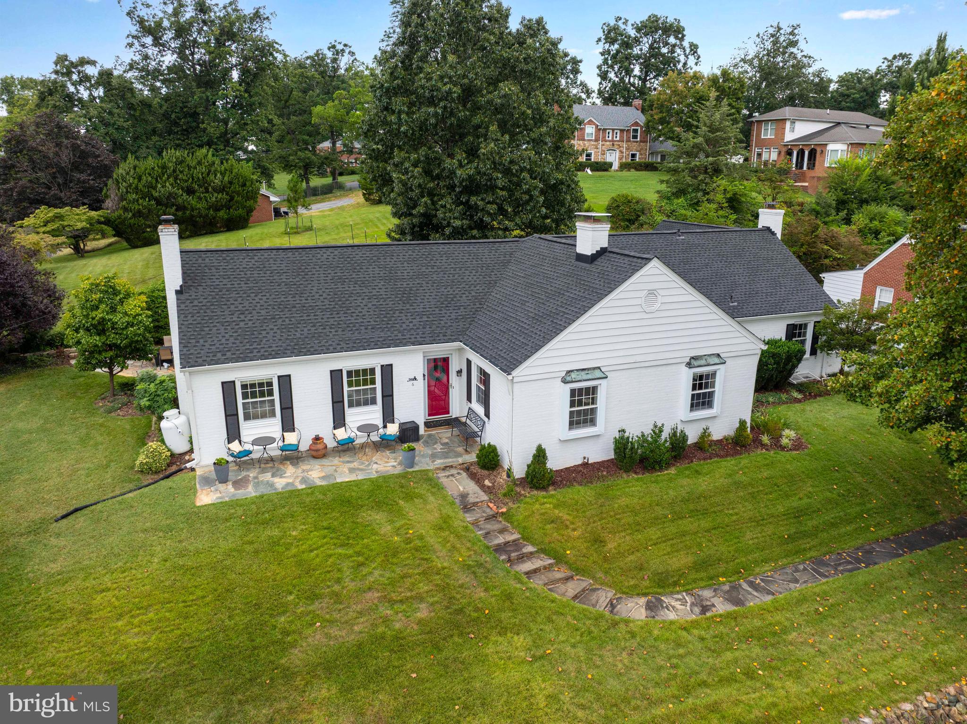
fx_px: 670
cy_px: 362
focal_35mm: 24
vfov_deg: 56.8
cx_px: 484
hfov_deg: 71.6
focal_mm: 12.29
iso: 160
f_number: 2.8
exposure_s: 1/320
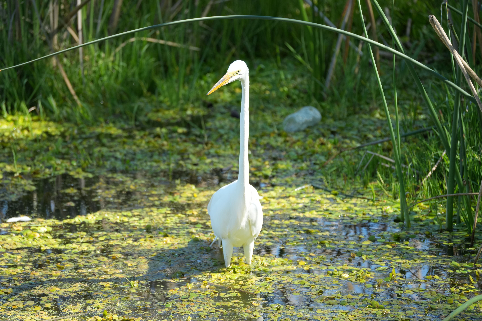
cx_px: 241
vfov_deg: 4.4
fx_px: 4137
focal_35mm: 309
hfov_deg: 6.7
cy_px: 160
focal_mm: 309
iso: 640
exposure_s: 1/500
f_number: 6.3
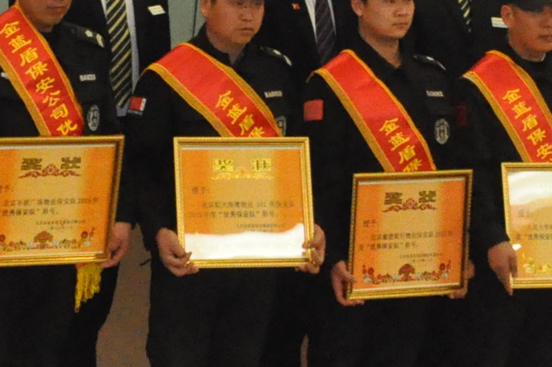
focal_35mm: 219
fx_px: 3354
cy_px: -493
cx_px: 236
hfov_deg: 9.4
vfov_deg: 6.0
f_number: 5.6
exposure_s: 1/60
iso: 3200
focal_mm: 30
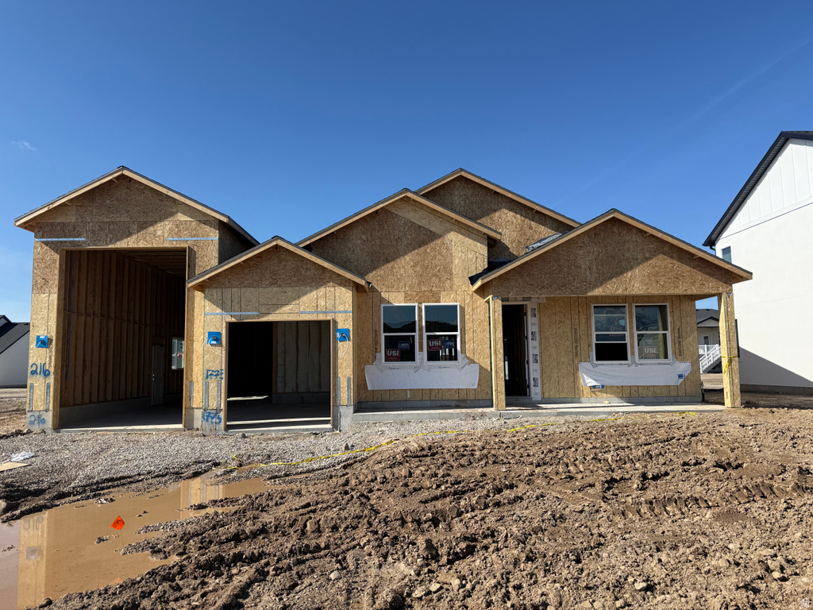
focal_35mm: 24
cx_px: 406
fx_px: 564
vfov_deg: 56.8
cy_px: 305
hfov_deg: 71.6
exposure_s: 1/4975
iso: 80
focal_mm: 6.76
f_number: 1.78
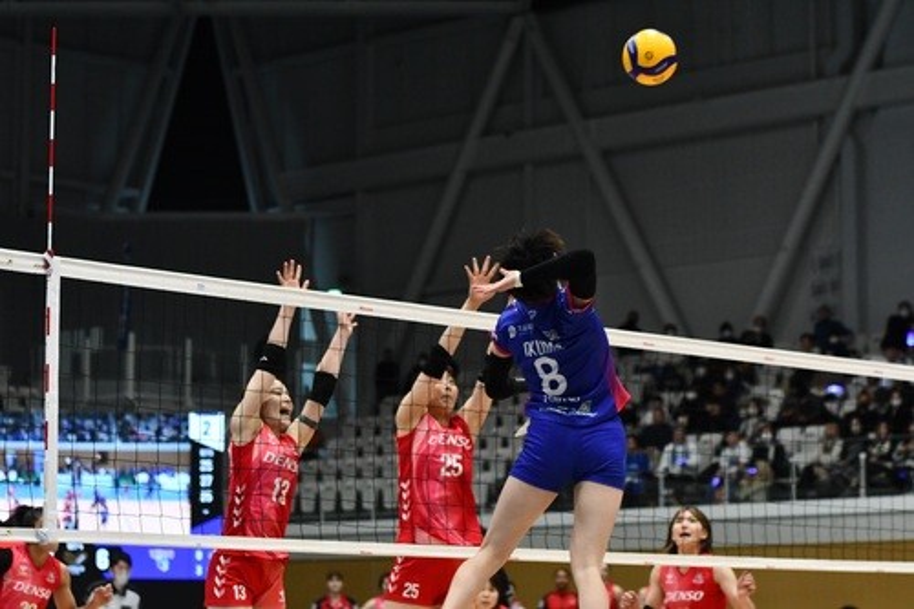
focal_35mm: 105
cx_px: 457
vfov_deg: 13.0
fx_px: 2665
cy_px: 304
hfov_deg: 19.5
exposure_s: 1/800
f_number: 3.2
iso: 3600
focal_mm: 70
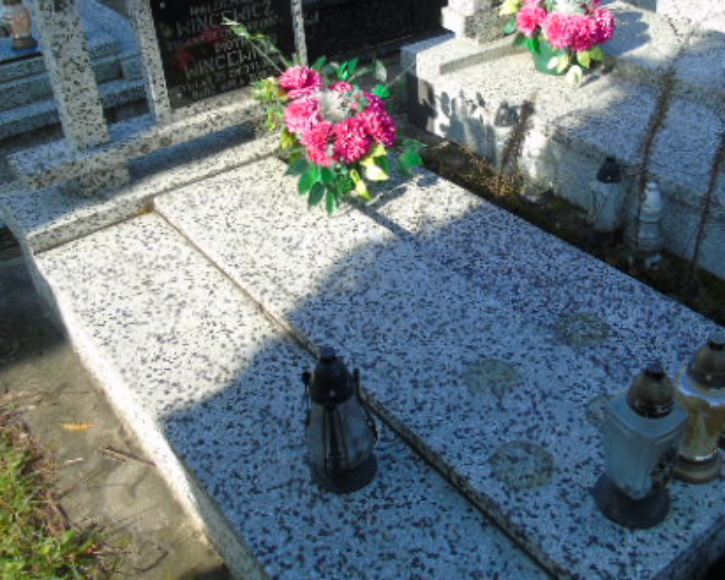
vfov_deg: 38.9
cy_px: 220
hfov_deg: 47.8
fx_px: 816
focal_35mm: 38
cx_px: 413
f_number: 3.4
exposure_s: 1/400
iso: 80
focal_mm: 4.4
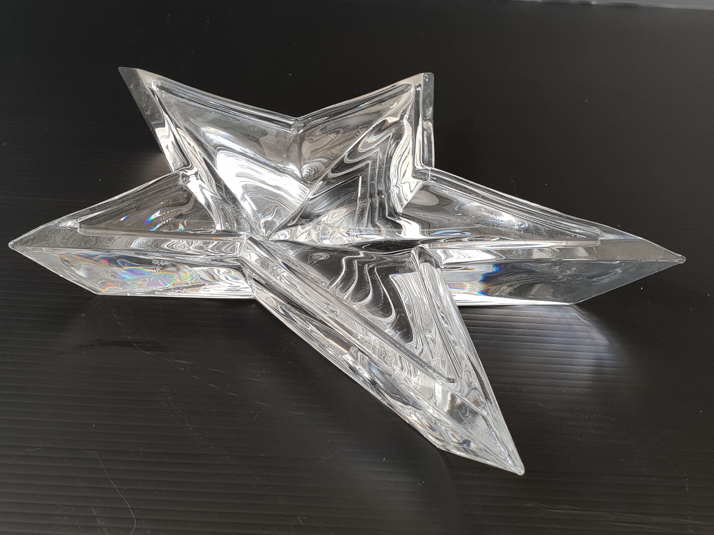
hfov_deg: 67.3
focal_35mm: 26
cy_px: 268
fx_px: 536
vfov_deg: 53.1
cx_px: 357
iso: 100
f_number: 2.4
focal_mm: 4.3
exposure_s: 1/50
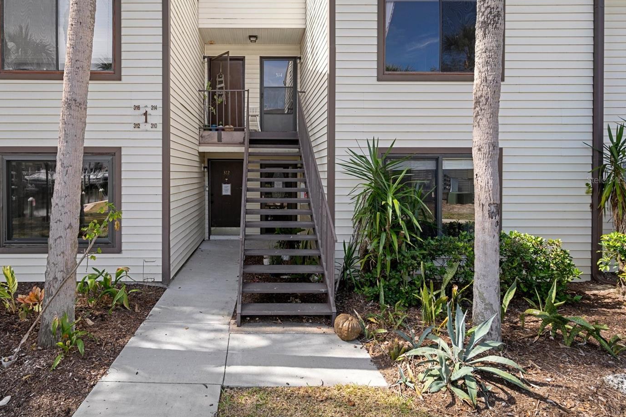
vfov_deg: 59.3
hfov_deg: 80.6
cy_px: 180
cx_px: 262
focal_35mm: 21
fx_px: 365
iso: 320
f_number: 8
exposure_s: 1/50
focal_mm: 18
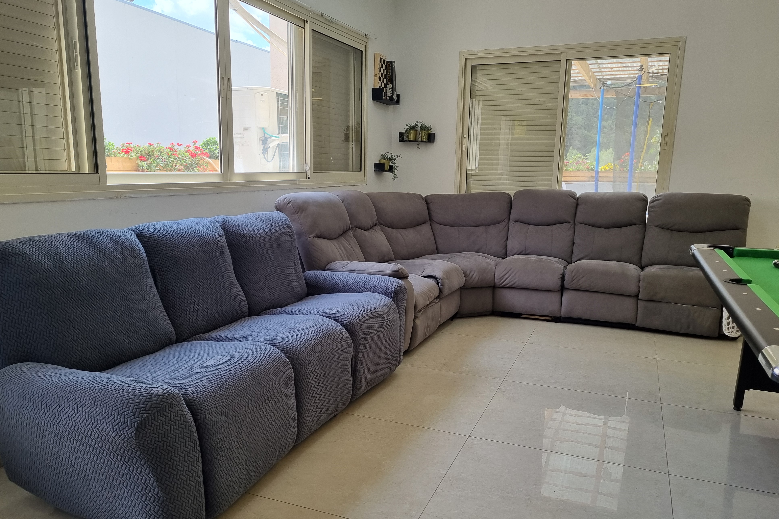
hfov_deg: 65.5
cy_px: 279
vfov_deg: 46.4
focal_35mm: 28
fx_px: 606
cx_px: 381
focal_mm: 5.4
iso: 50
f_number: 1.8
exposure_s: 1/328
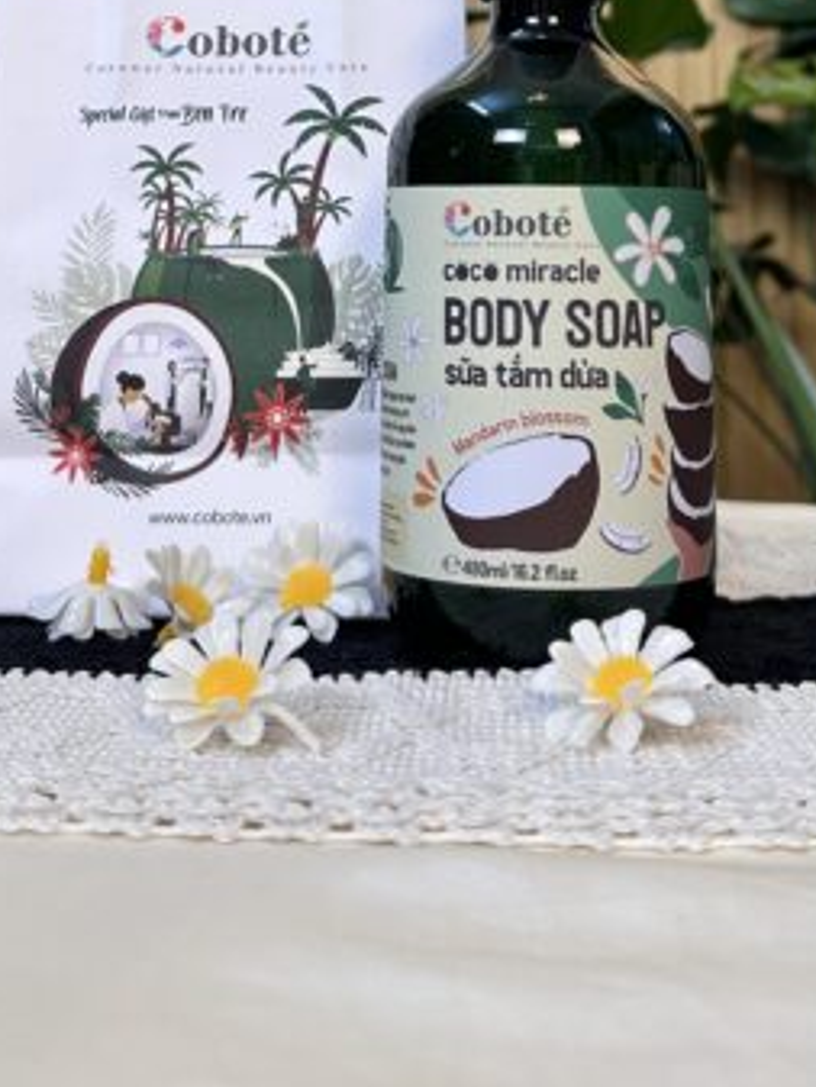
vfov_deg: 30.4
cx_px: 432
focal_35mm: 57
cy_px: -97
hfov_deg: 25.7
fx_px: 1790
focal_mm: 6.86
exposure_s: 1/100
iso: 100
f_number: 1.78
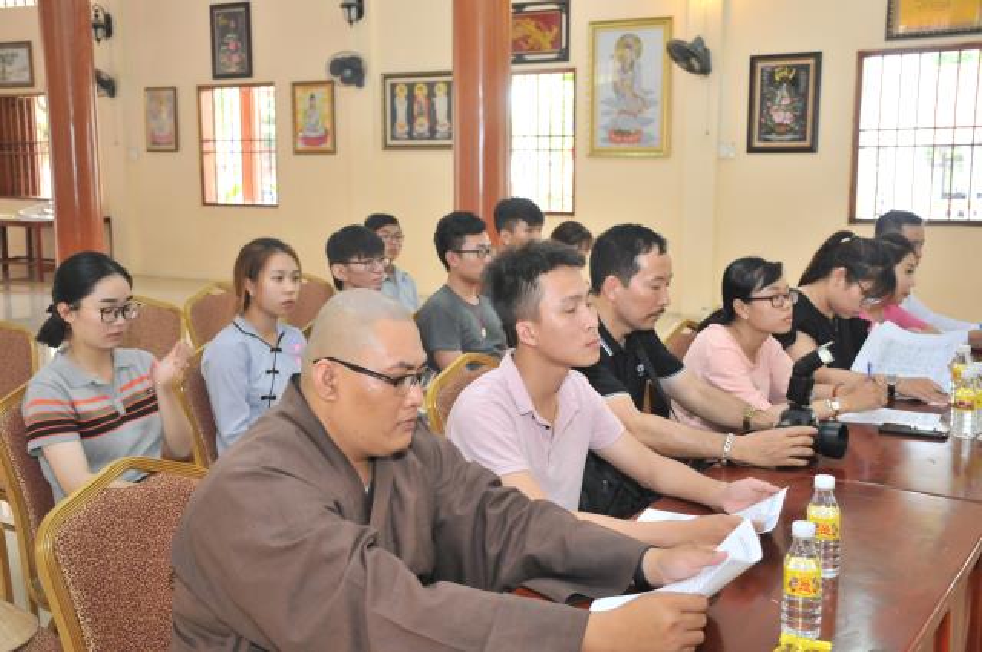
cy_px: 326
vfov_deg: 32.9
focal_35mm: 40
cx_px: 491
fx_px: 1103
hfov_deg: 48.0
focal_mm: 27
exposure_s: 1/50
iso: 1000
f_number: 4
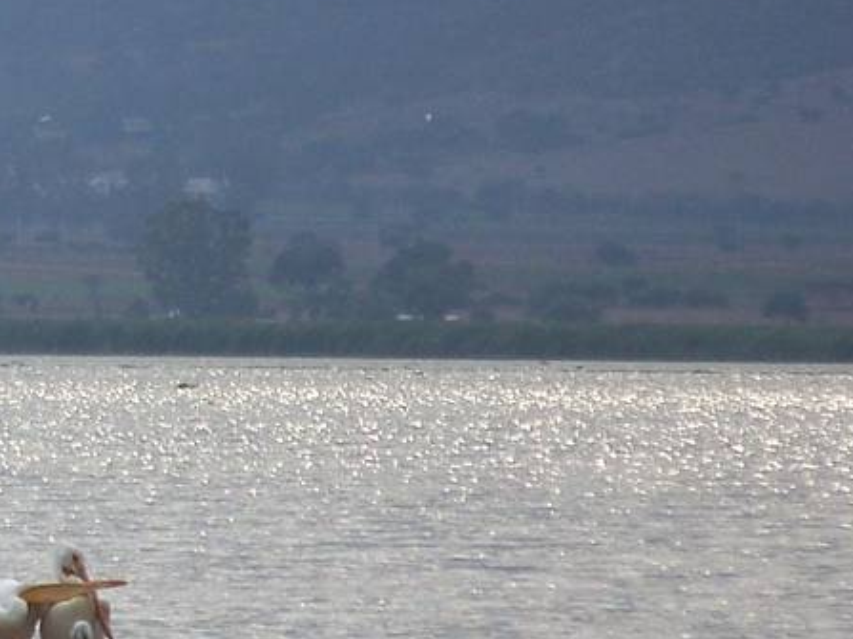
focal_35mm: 1125
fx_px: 27715
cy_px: 15
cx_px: -660
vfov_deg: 1.3
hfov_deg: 1.8
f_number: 4
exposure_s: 1/400
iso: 64
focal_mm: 52.2
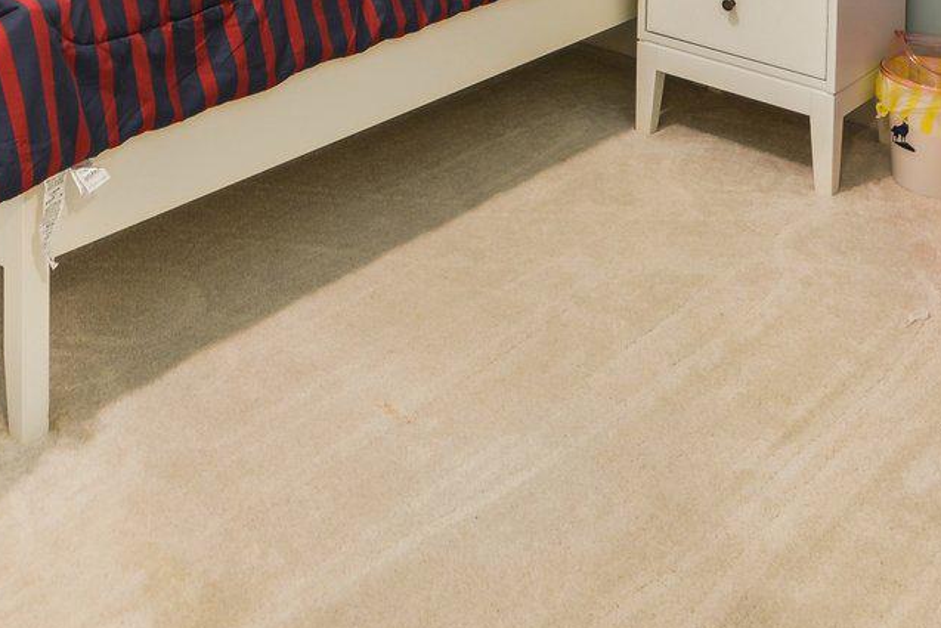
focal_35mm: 45
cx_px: 264
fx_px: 1176
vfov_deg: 22.9
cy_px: -365
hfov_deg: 42.6
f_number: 5
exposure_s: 1/6
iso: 400
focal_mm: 14
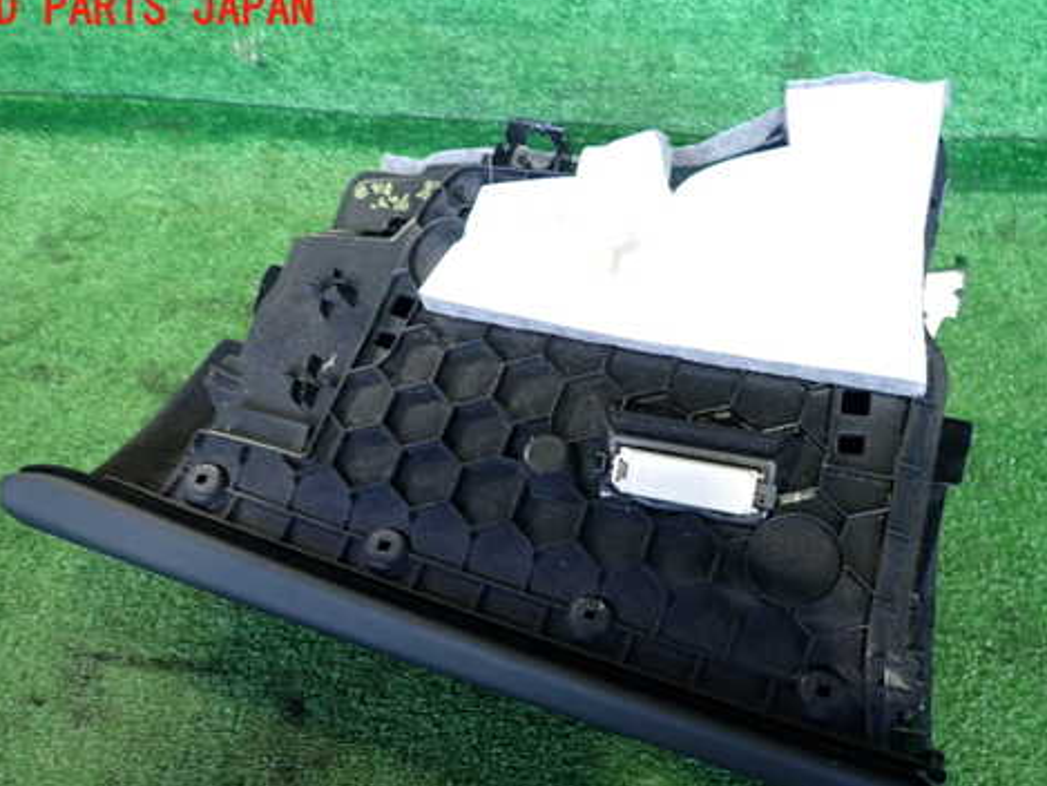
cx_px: 578
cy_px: 485
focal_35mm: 32
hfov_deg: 56.7
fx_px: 968
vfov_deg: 43.9
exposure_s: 1/30
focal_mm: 4.5
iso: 320
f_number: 2
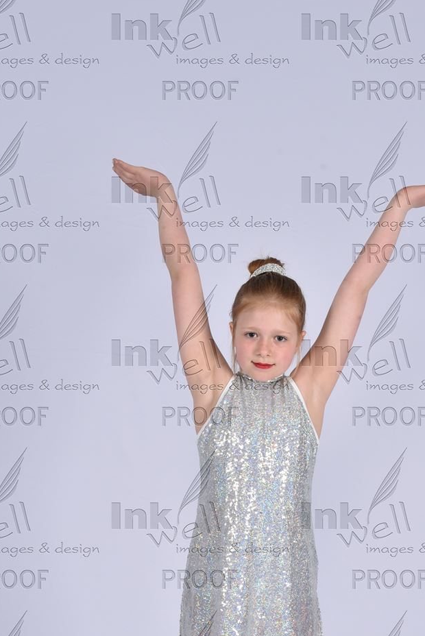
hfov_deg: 19.2
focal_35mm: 71
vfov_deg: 28.1
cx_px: 257
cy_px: 465
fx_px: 1255
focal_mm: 44
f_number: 8
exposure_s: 1/200
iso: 250
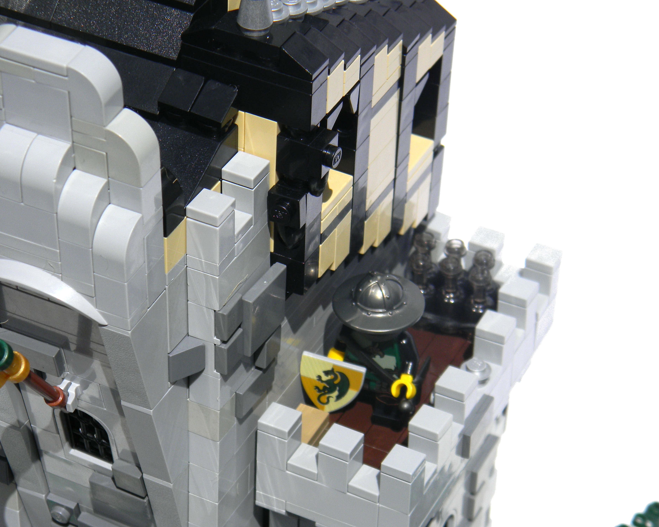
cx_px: 316
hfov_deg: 17.5
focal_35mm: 110
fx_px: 2145
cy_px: 265
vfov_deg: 14.0
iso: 80
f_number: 9.4
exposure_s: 1/383
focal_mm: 19
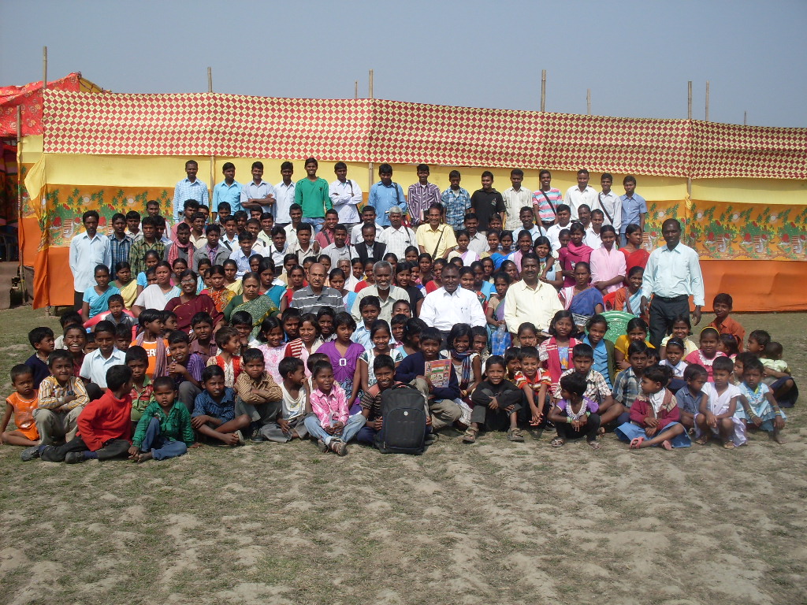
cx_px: 404
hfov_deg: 49.0
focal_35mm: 38
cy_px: 302
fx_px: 886
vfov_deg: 37.7
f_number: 8.4
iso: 80
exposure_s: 1/250
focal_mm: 6.3
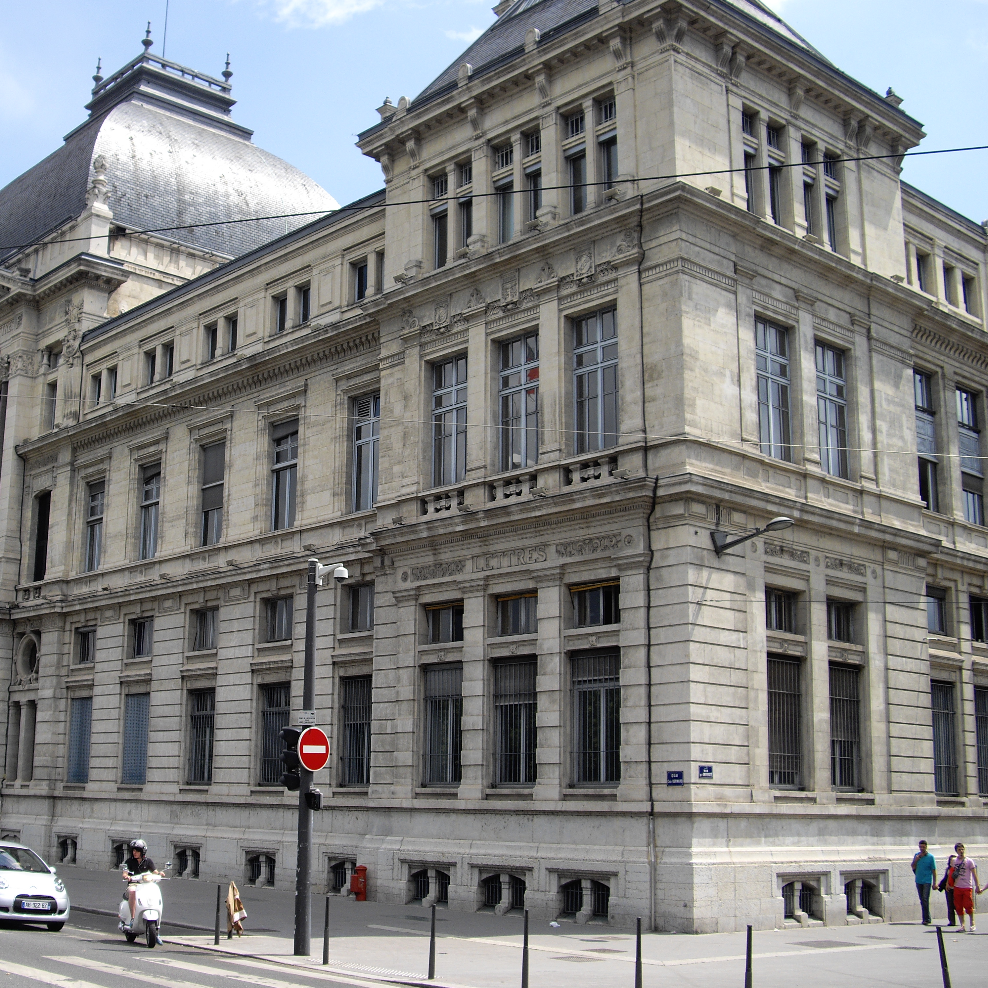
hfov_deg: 37.2
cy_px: 493
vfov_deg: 37.6
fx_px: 1453
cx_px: 332
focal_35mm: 45
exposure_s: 1/125
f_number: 8
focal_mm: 7.9
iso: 50
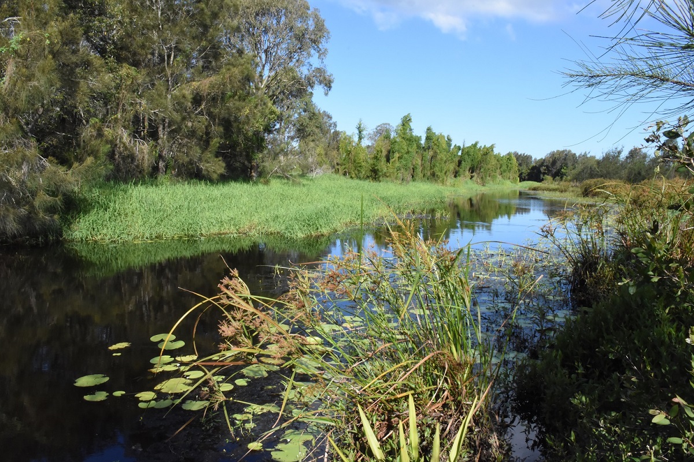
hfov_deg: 67.4
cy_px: 231
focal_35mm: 27
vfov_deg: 47.9
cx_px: 347
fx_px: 520
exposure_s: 1/400
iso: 2000
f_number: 22
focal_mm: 18
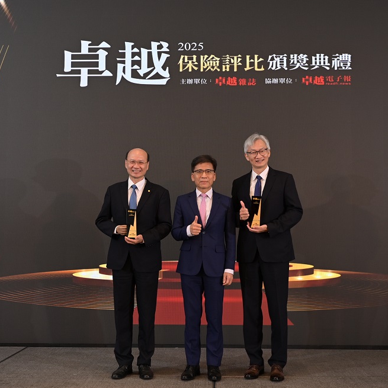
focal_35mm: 48
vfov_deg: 35.4
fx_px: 609
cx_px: 206
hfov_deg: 35.3
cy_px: 194
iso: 640
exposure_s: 1/200
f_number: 2.8
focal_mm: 37
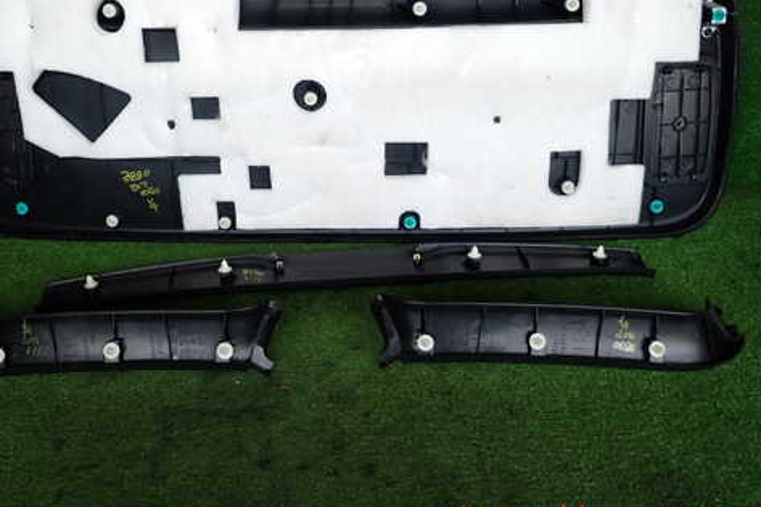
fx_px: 697
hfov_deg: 57.1
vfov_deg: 39.6
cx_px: 341
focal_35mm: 33
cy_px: 180
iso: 100
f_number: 2
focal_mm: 4.5
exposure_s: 1/200
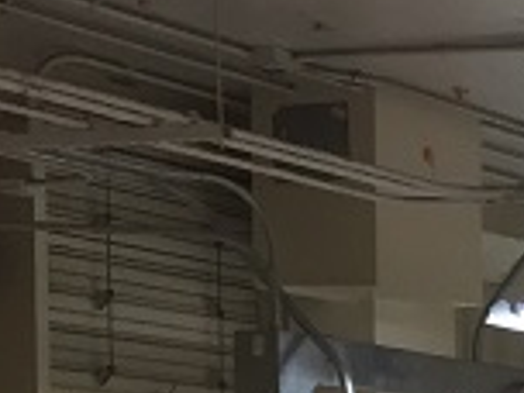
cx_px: 1369
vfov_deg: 9.2
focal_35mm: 153
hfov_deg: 10.5
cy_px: 758
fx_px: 2316
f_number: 2.2
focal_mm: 4.15
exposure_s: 1/30
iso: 64
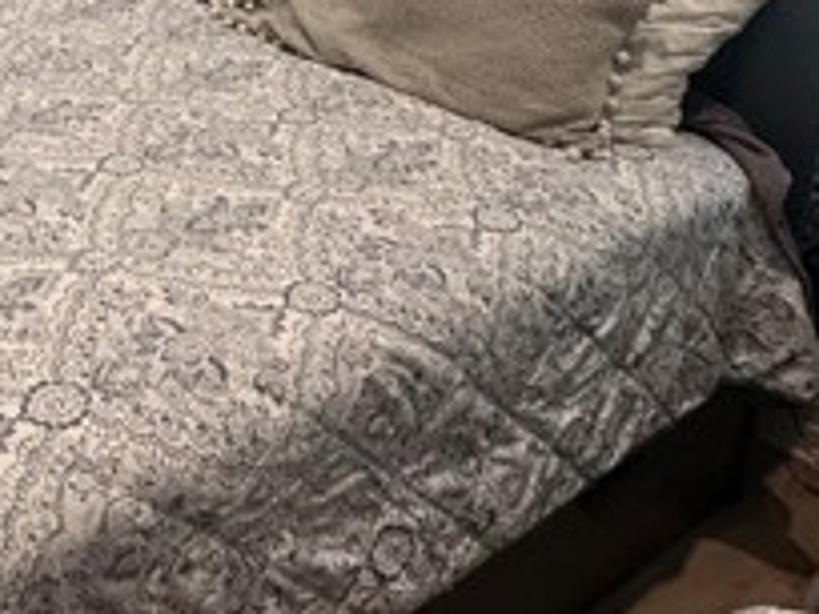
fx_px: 1041
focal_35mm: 44
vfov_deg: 27.7
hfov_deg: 36.1
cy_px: -173
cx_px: -92
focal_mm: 2.22
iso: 125
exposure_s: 1/120
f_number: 2.2
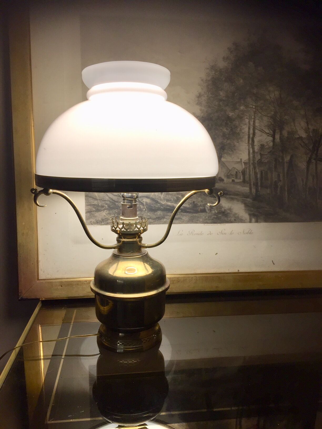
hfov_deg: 48.2
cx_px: 161
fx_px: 360
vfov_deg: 61.7
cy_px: 214
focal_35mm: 29
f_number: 2.2
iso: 40
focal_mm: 4.15
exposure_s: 1/100
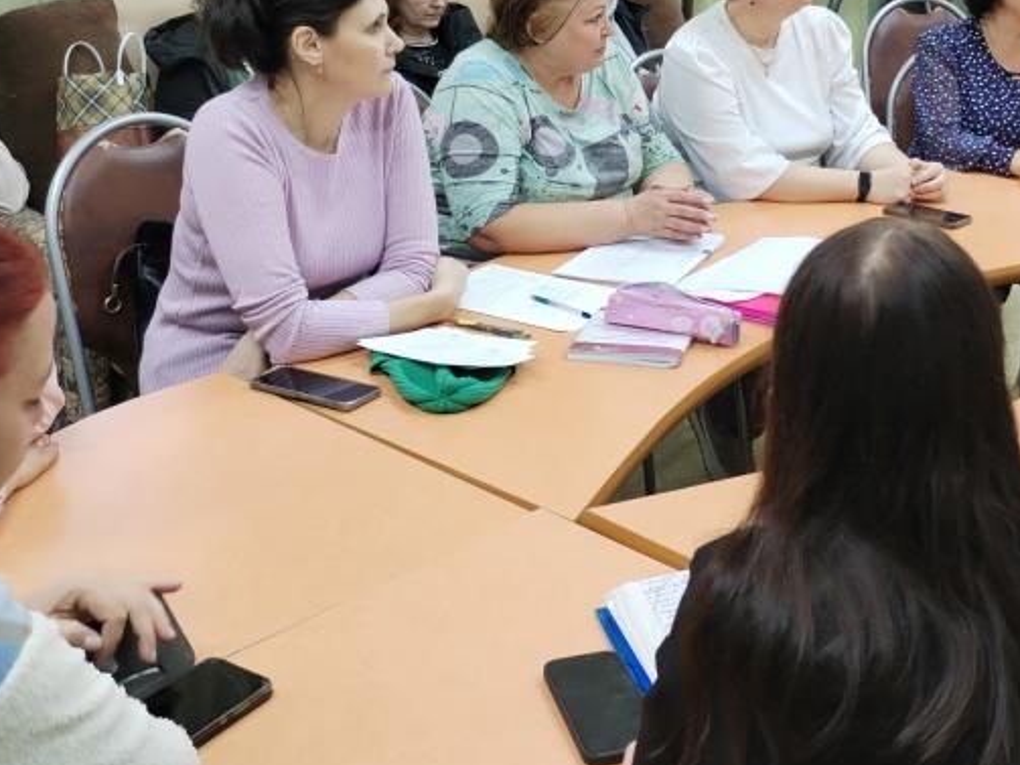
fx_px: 1738
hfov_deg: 32.2
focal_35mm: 59
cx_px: 746
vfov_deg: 24.3
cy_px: 114
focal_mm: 4.75
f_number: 1.8
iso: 336
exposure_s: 1/33.3
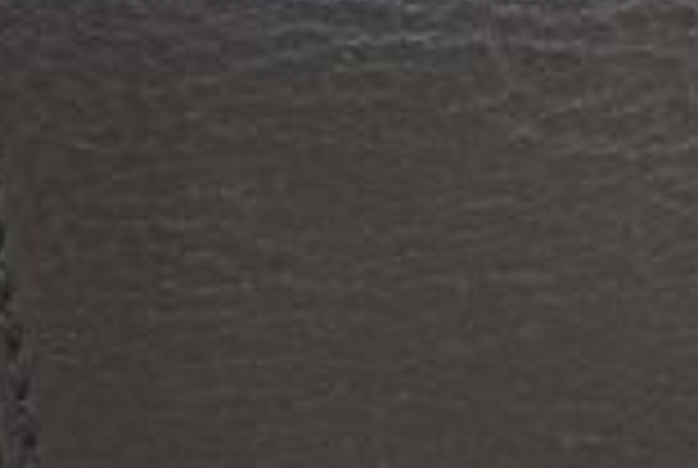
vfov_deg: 5.4
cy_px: 256
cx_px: 1319
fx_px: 4954
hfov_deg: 7.8
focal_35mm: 255
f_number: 5.3
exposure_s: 1/60
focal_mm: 44
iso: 450
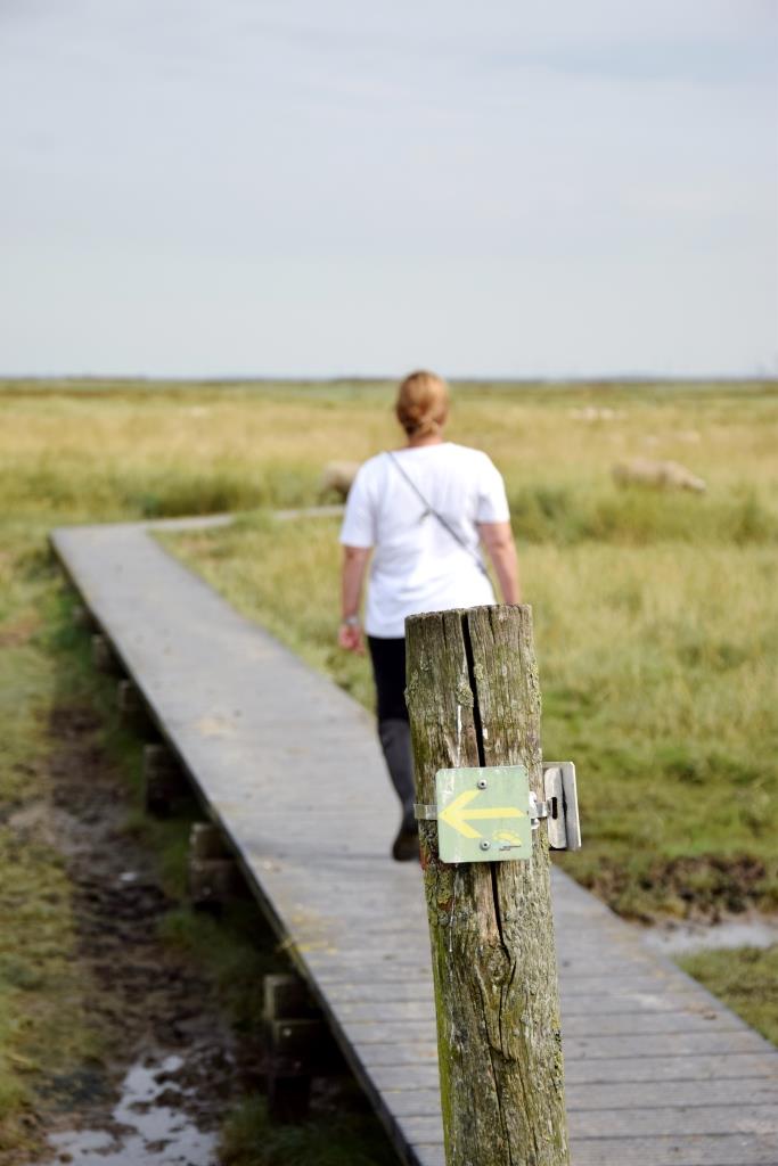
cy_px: 583
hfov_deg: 15.7
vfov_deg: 23.4
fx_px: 2819
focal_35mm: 87
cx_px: 389
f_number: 5
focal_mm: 58
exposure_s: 1/640
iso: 125
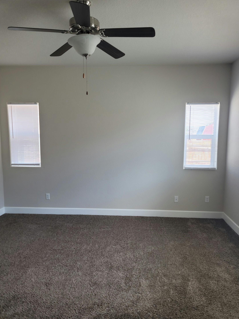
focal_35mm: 26
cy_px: 162
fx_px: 239
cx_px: 121
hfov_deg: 53.1
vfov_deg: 67.3
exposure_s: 1/60.2
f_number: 1.8
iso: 40
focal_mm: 7
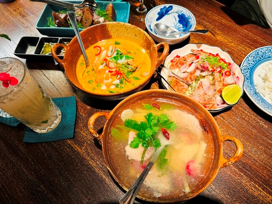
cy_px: 102
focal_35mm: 24
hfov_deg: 71.6
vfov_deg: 56.8
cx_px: 136
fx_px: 189
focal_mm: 6.86
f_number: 1.78
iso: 200
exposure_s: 1/50
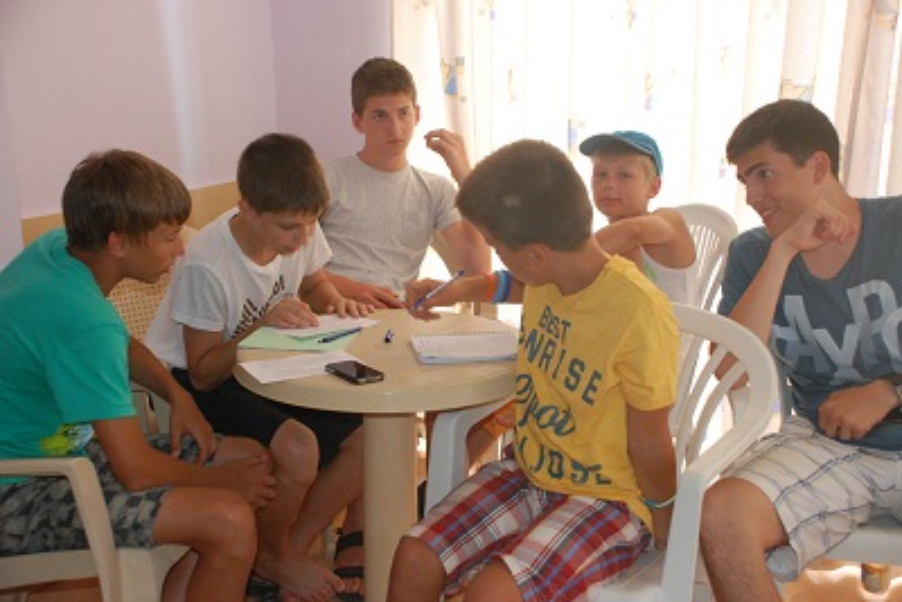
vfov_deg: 28.1
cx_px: 451
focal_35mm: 48
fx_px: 1203
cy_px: 301
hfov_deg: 41.1
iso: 800
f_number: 4.8
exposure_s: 1/60
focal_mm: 32
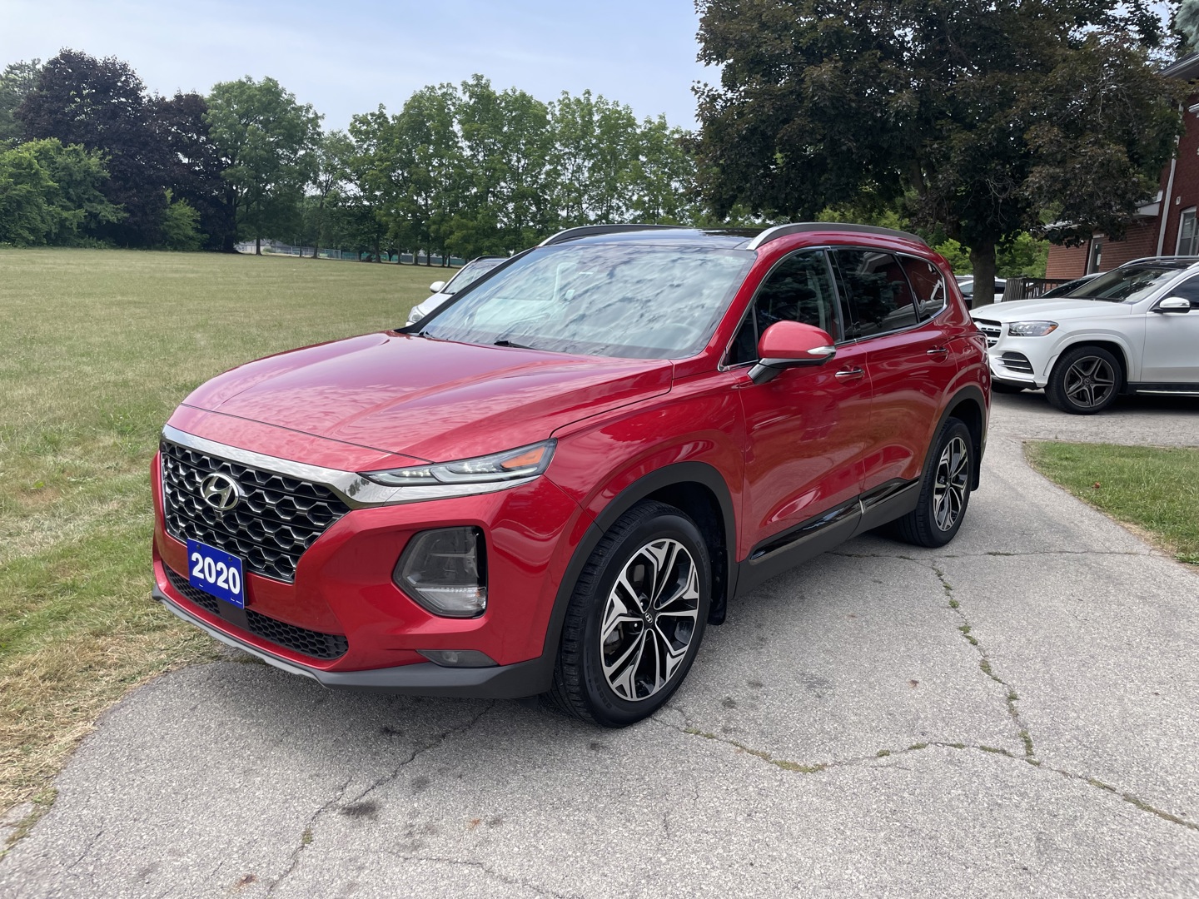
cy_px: 450
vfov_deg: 53.1
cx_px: 600
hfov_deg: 67.3
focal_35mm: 26
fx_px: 901
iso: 32
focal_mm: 4.2
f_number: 1.6
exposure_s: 1/1916
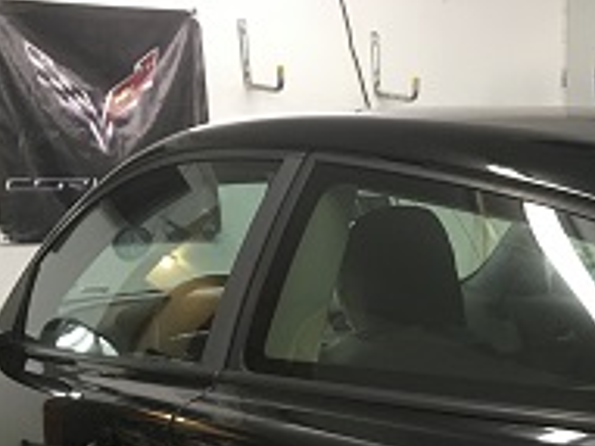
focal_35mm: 70
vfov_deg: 19.8
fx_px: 1202
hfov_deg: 26.4
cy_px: 532
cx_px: 586
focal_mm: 4.15
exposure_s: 1/30
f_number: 2.2
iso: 100
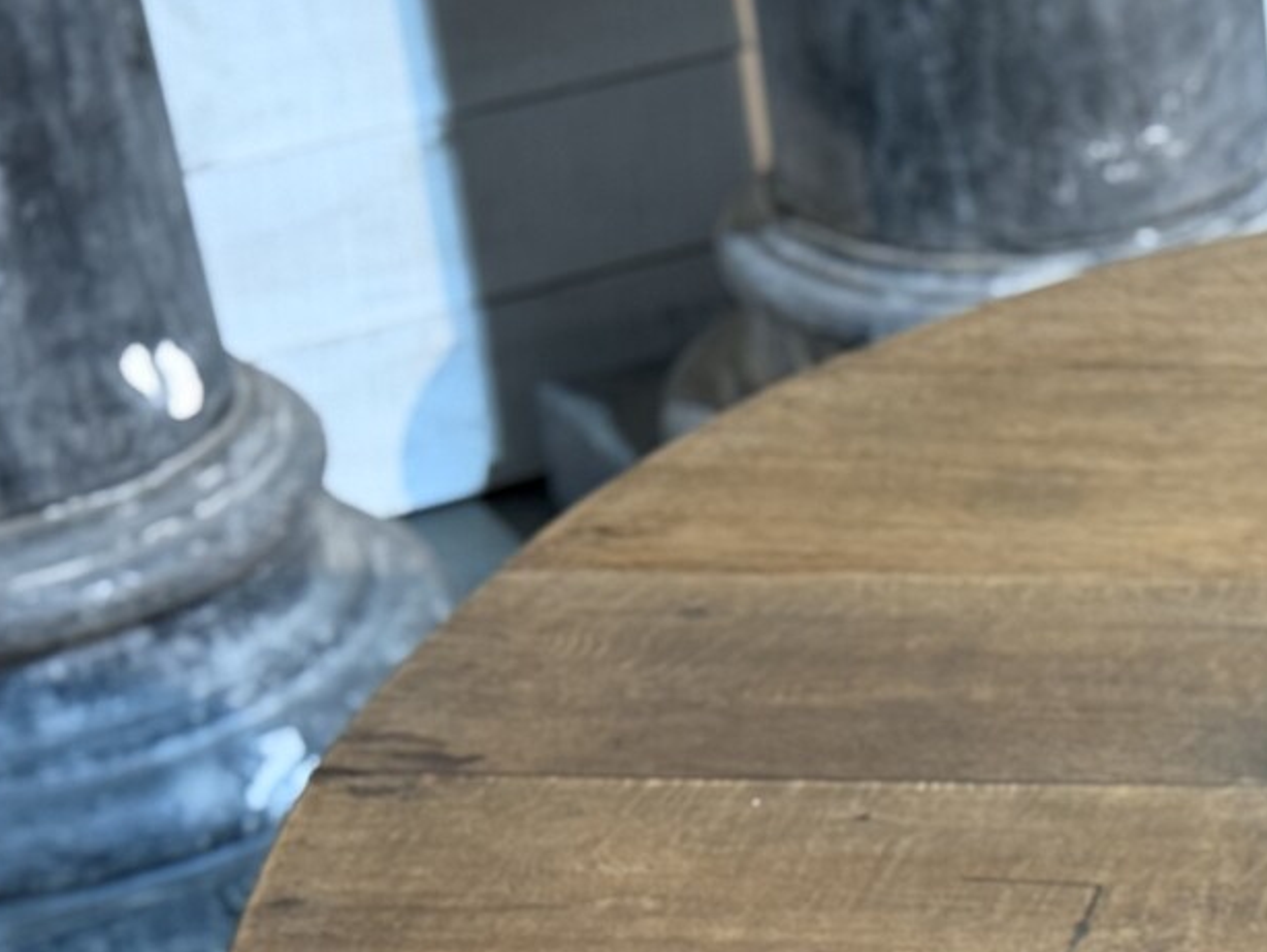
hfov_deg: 15.1
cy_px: 1200
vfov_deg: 11.6
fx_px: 4577
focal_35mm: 125
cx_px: 1591
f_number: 1.78
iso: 250
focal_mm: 6.76
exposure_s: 1/33
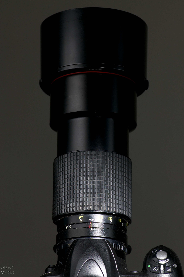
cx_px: 92
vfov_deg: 13.1
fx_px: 1212
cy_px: 138
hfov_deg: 8.7
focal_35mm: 158
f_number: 8
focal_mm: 105
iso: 200
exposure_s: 1/200
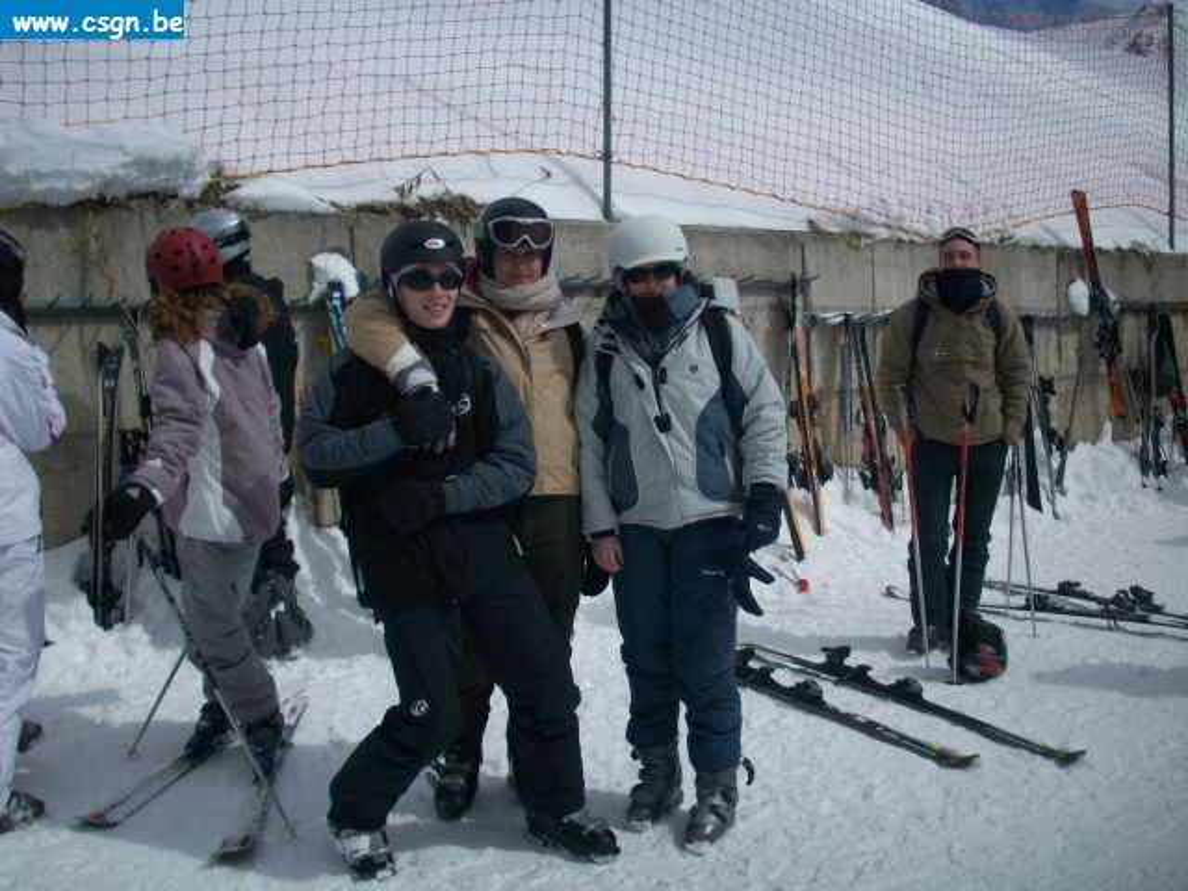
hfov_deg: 50.1
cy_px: 446
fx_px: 1270
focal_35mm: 37
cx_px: 594
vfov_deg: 38.7
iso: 80
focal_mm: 6.2
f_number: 5.6
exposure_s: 1/1401
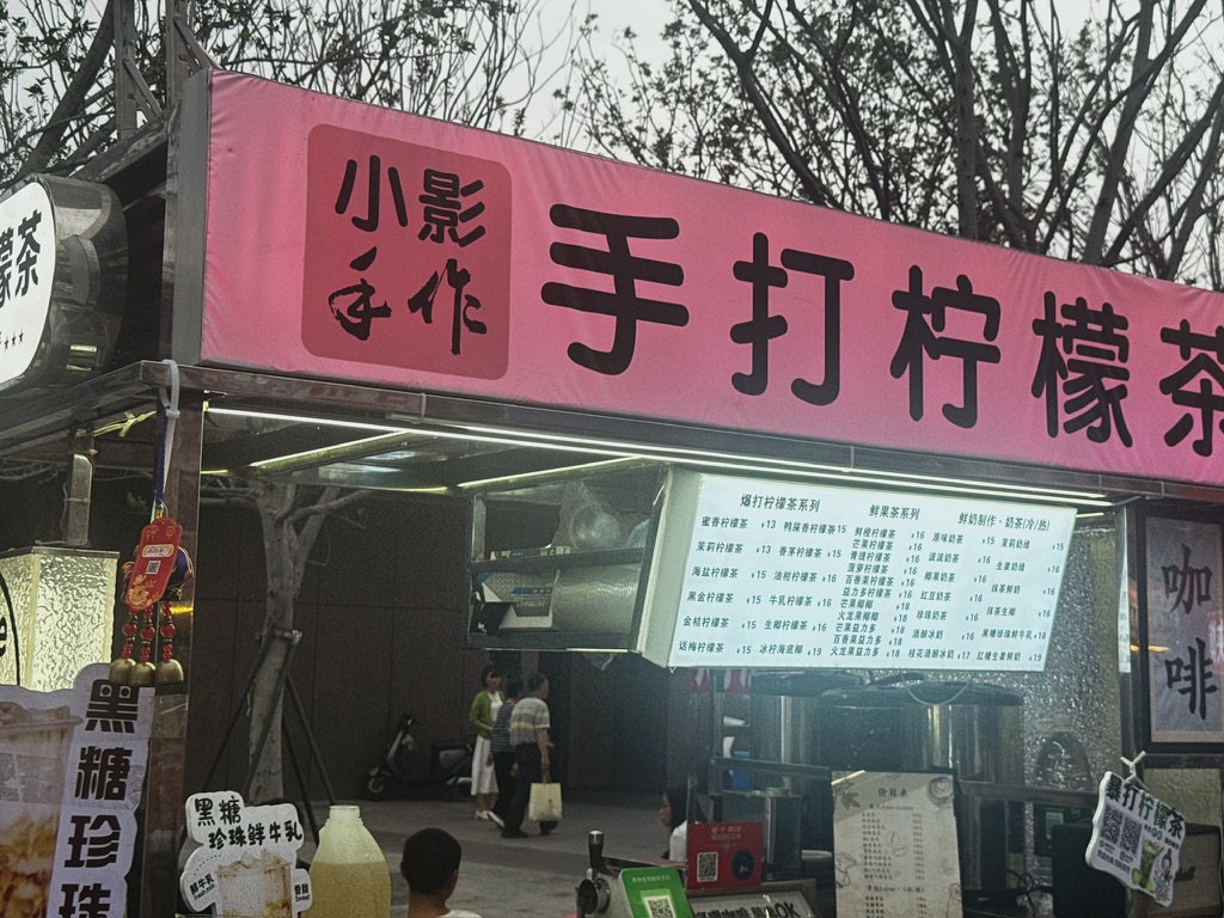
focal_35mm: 48
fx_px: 1697
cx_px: 612
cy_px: 459
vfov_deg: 30.3
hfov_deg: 39.7
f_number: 1.78
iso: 50
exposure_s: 1/100
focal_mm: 6.76
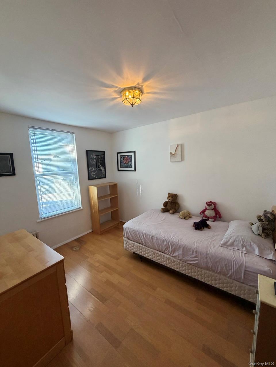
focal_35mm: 14
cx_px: 138
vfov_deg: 102.1
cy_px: 184
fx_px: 149
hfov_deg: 85.7
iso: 250
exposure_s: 1/120
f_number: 2.2
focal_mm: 2.22
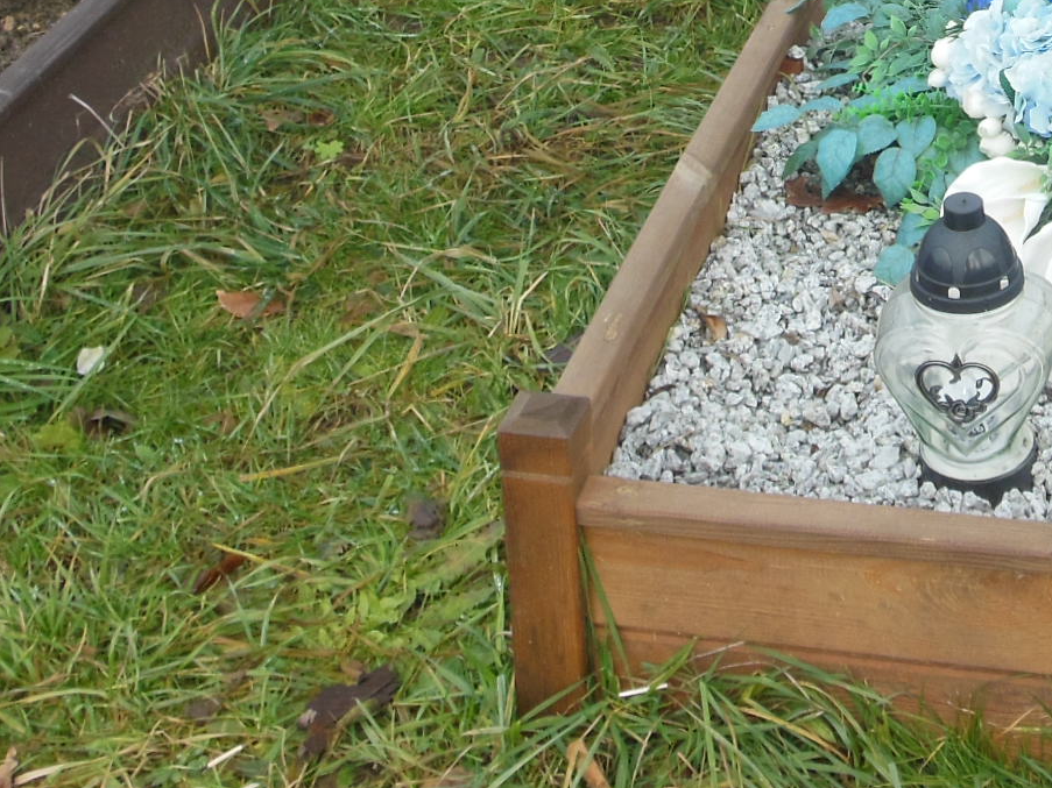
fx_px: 2522
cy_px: -170
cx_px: 1079
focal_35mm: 83
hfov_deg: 22.5
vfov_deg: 17.0
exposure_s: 1/160
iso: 125
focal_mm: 6
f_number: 3.5
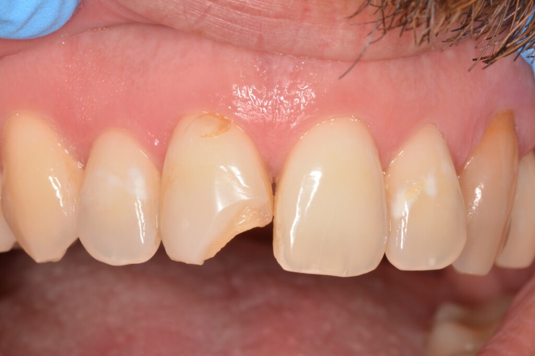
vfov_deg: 10.2
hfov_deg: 15.2
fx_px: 2005
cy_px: 178
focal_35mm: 135
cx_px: 268
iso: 125
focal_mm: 90
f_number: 25
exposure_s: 1/60
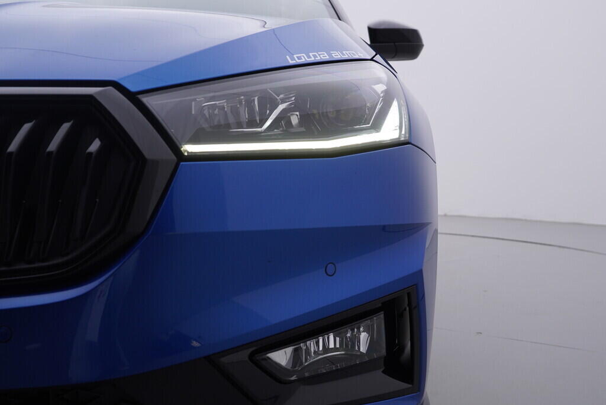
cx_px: 303
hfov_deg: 53.1
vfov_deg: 36.9
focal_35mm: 36
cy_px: 202
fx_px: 606
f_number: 4.5
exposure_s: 1/100
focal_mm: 24
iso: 125
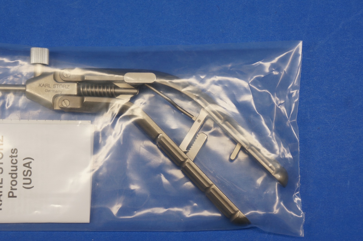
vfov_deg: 19.7
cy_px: 120
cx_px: 182
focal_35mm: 69
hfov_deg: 29.3
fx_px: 695
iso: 400
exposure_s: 1/125
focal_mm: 46
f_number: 5.6
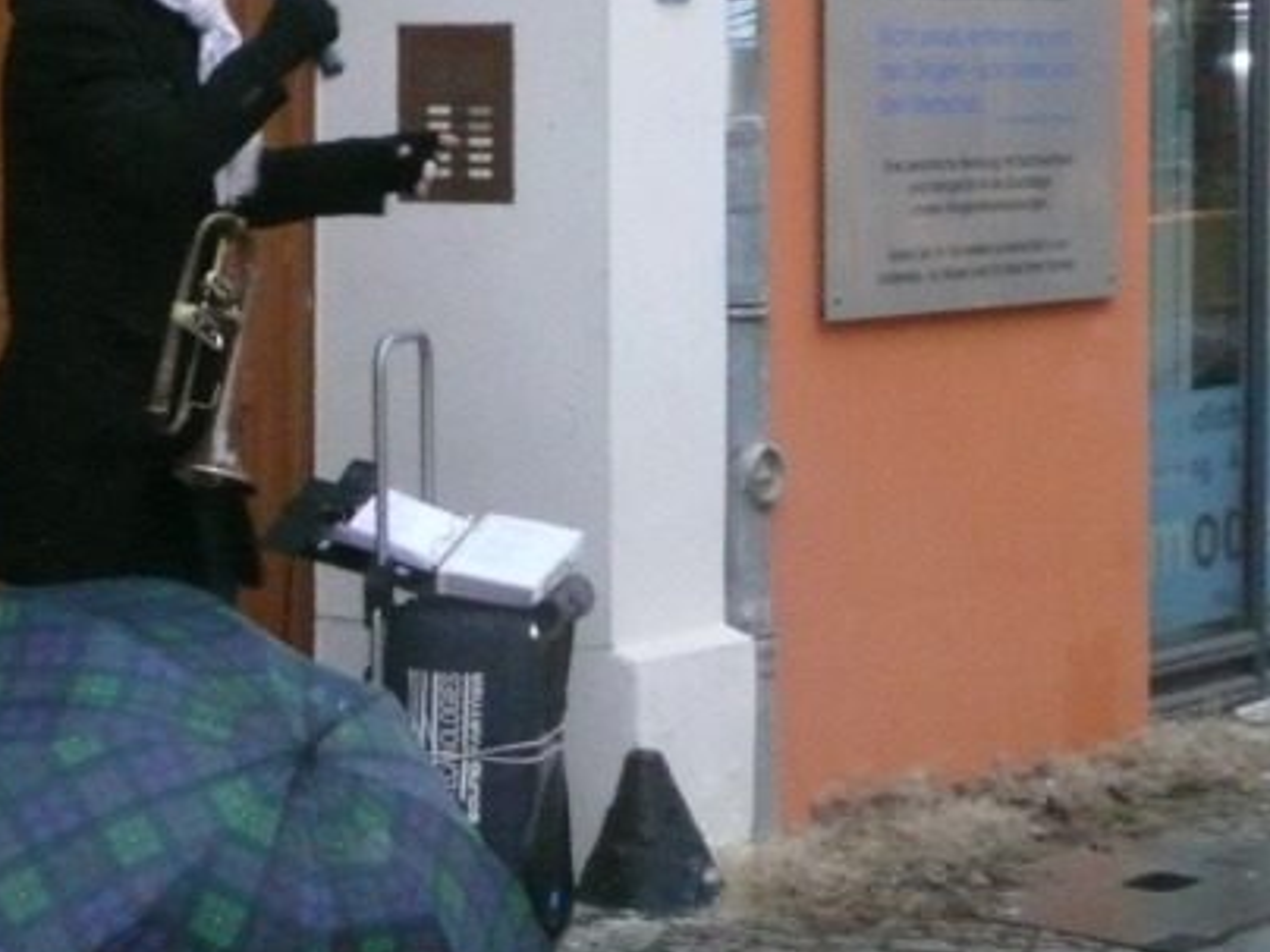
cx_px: 116
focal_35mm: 109
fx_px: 3999
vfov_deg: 13.5
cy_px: 226
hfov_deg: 17.8
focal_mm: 9.1
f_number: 4.3
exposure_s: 1/30
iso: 640
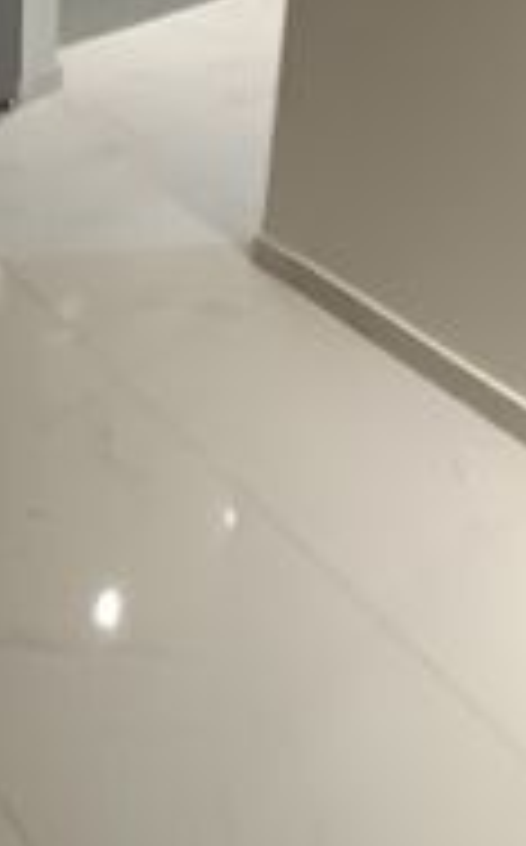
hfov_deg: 27.2
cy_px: -180
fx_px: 1035
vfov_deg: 34.9
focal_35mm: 45
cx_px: 25
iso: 406
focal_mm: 1.65
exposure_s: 1/50
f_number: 2.2
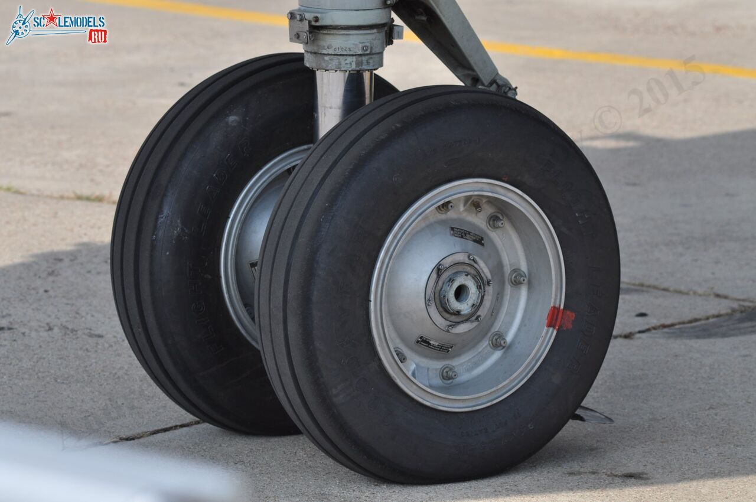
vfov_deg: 6.3
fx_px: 4562
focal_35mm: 218
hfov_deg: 9.5
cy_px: 251
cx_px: 378
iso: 200
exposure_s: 1/500
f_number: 8
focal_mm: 145
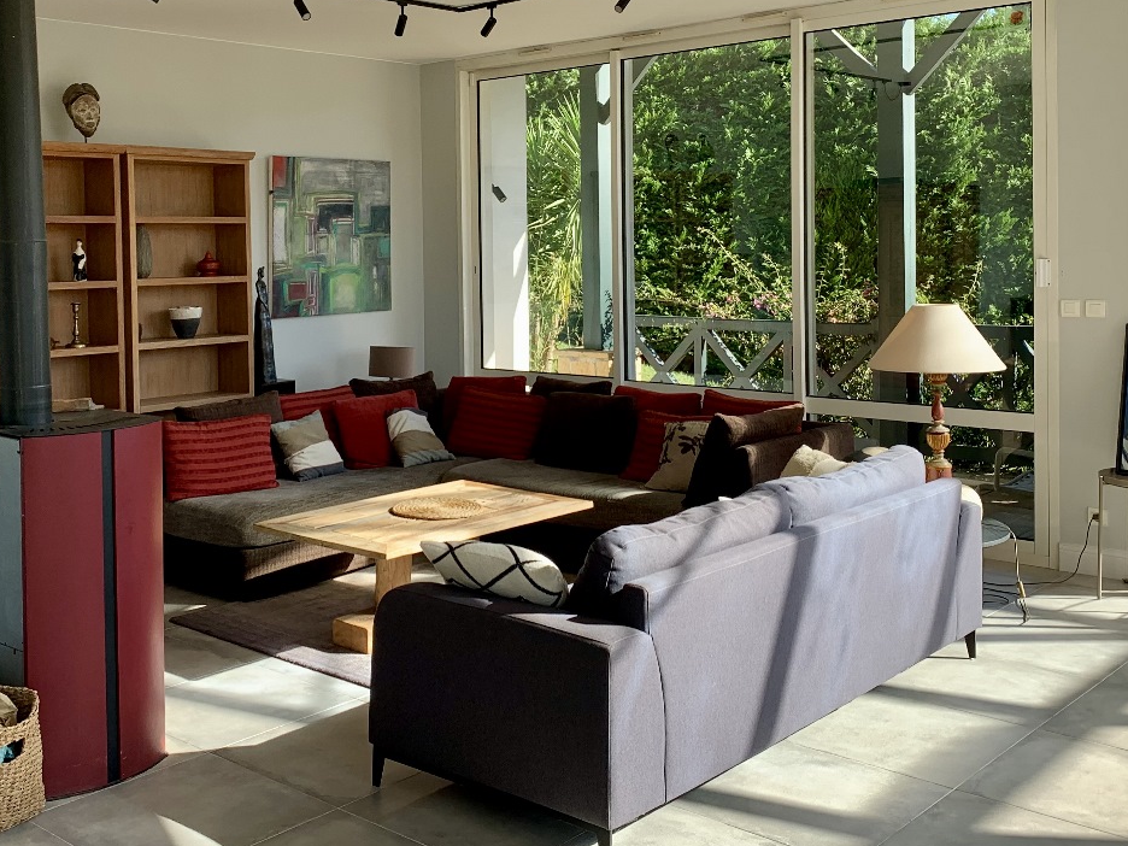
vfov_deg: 35.6
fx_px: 1303
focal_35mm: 40
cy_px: 289
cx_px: 474
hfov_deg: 46.6
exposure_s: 1/238
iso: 25
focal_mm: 4.25
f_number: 1.8
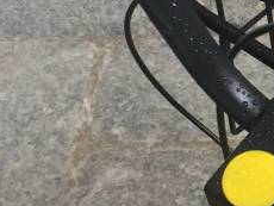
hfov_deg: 14.8
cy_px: 55
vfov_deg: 11.5
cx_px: 322
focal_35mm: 129
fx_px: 1022
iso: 80
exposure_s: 1/33
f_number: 2.2
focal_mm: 4.15
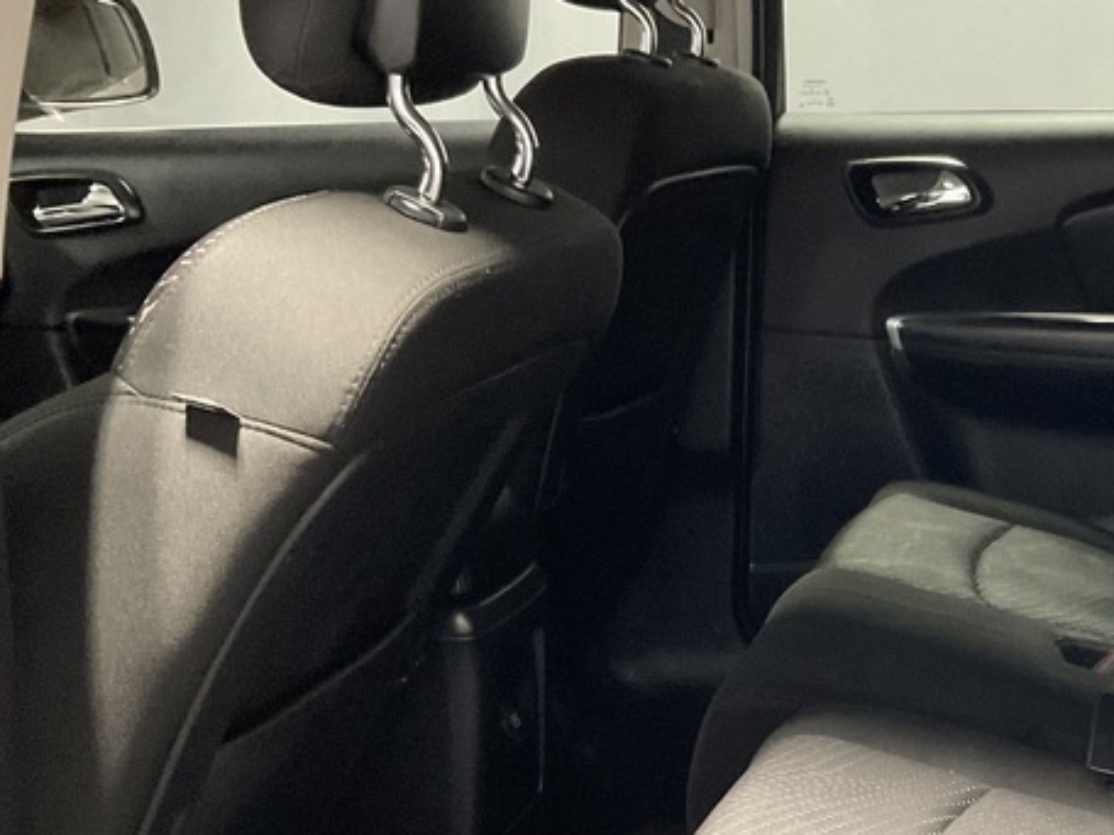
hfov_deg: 29.7
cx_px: 1090
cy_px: 513
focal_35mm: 61
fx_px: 1963
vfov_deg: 24.0
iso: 200
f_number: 1.8
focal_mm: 3
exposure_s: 1/50
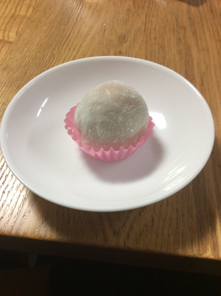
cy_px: 148
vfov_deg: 56.9
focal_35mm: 32
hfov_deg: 44.0
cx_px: 110
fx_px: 273
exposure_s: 1/24
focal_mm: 3.3
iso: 80
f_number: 2.4
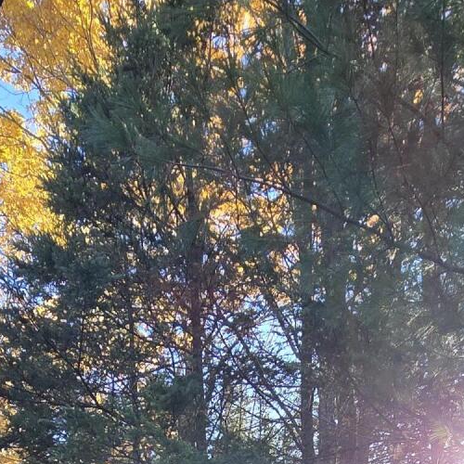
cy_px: 808
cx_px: 228
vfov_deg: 22.9
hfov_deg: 36.8
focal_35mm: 46
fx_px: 698
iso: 50
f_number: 2.2
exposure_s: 1/339
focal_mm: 2.2
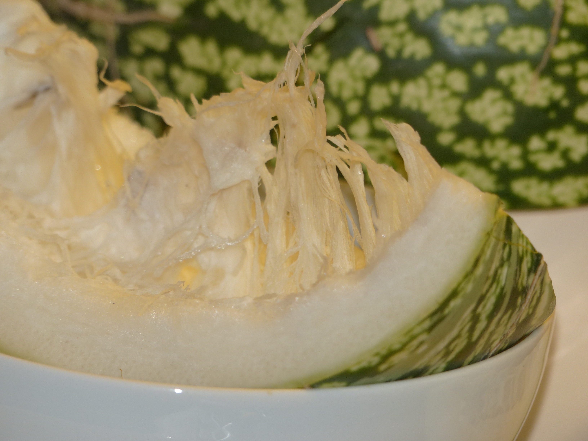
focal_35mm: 413
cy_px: 220
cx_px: 294
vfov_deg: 3.6
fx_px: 7015
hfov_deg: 4.8
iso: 100
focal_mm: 74.3
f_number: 2.8
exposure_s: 1/125
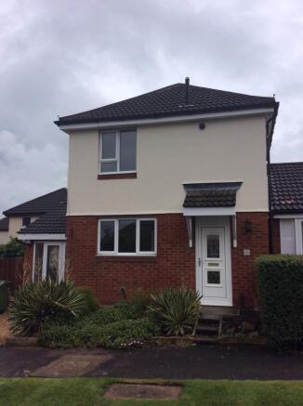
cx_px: 152
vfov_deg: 55.4
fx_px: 386
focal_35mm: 33
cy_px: 203
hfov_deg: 42.8
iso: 32
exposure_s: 1/2604
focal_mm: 3.3
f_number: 2.4
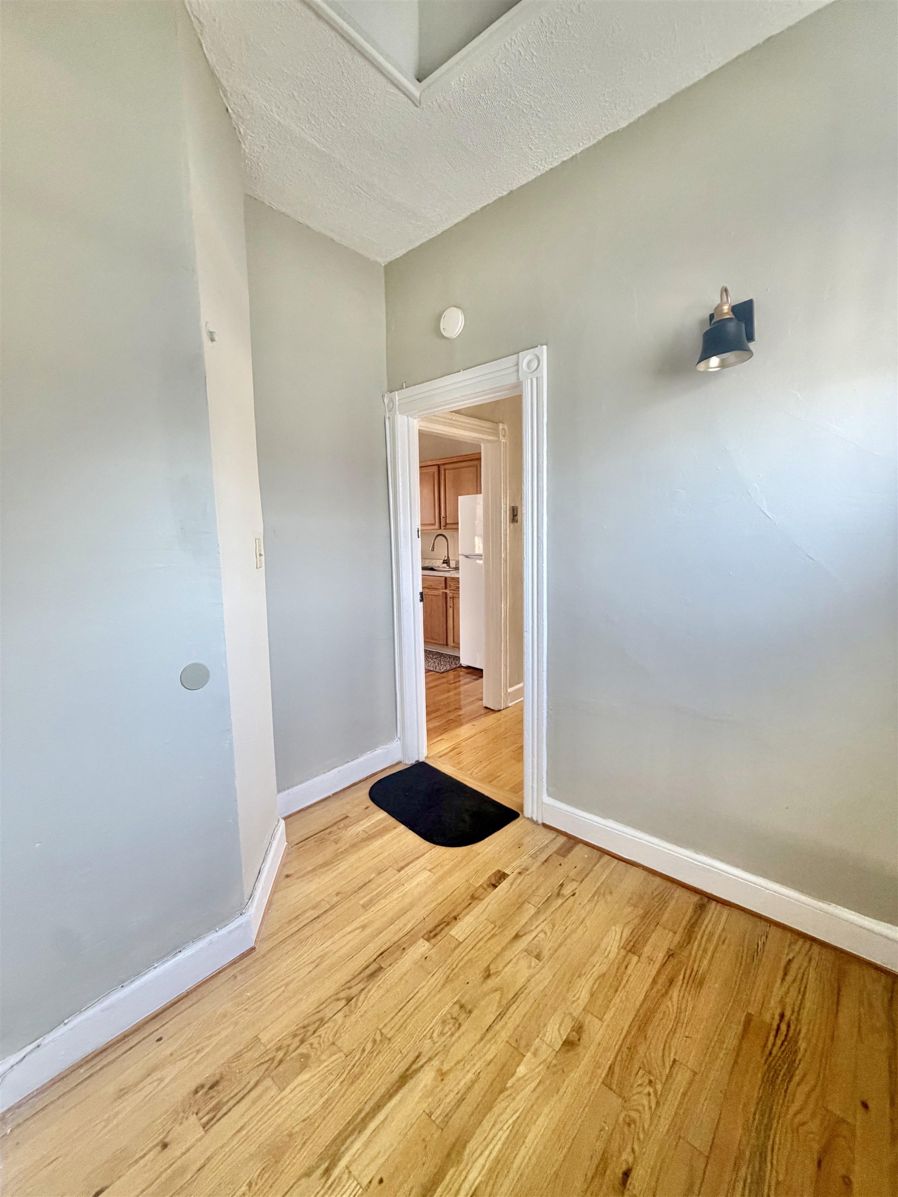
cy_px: 598
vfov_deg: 102.1
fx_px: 484
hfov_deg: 85.7
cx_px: 449
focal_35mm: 14
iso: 200
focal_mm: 2.22
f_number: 2.2
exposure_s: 1/60
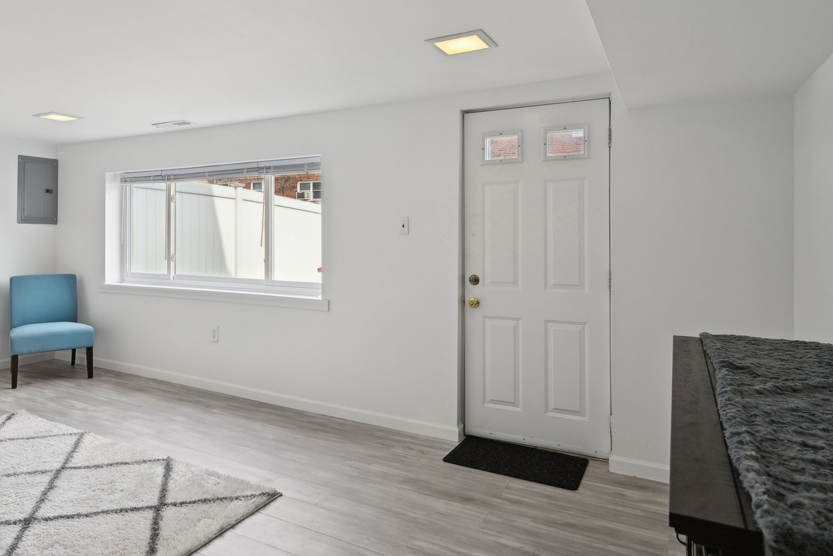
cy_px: 228
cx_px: 328
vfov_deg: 52.8
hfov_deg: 72.8
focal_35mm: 24
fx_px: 555
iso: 400
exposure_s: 1/125
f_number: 8
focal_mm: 16
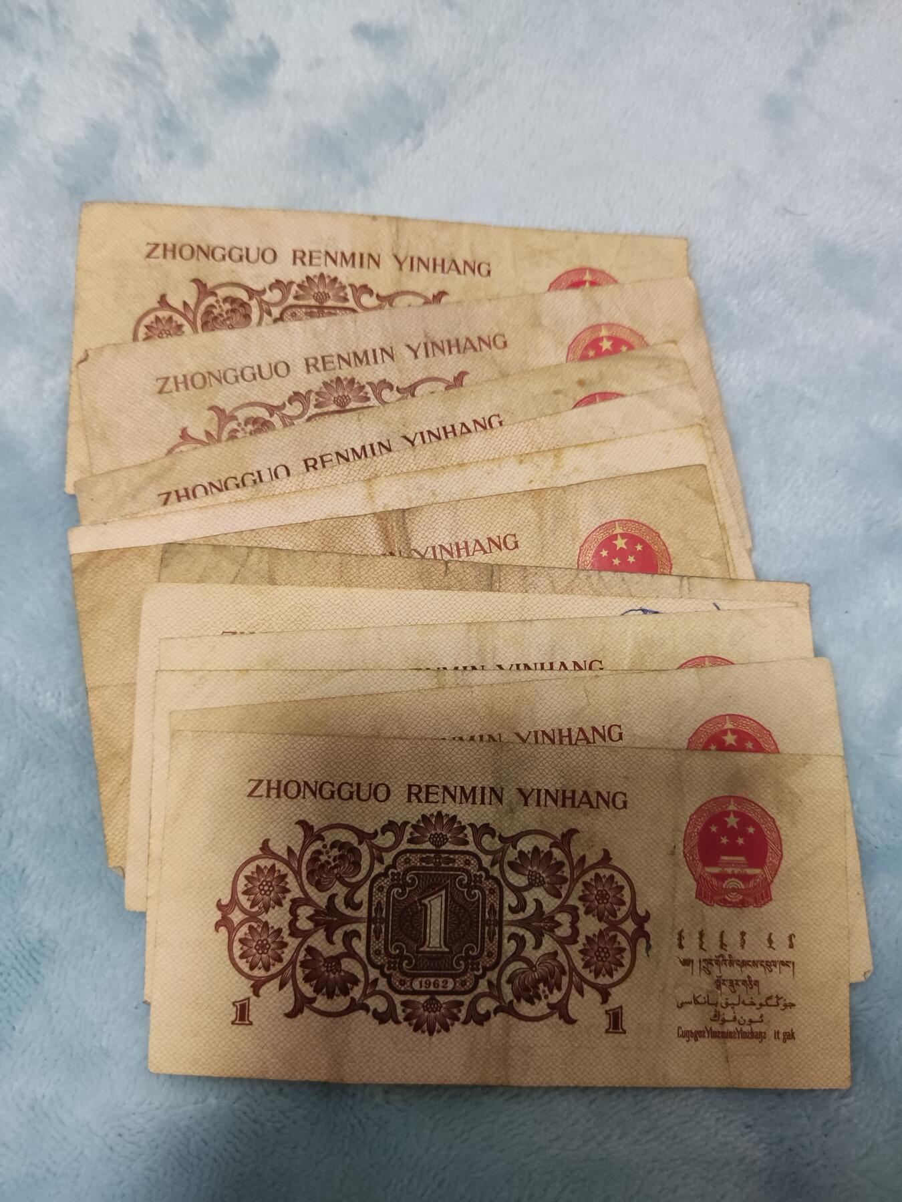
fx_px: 869
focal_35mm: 25
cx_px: 451
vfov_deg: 69.4
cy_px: 601
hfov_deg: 54.9
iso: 749
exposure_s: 1/50
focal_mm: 4.71
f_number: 1.79
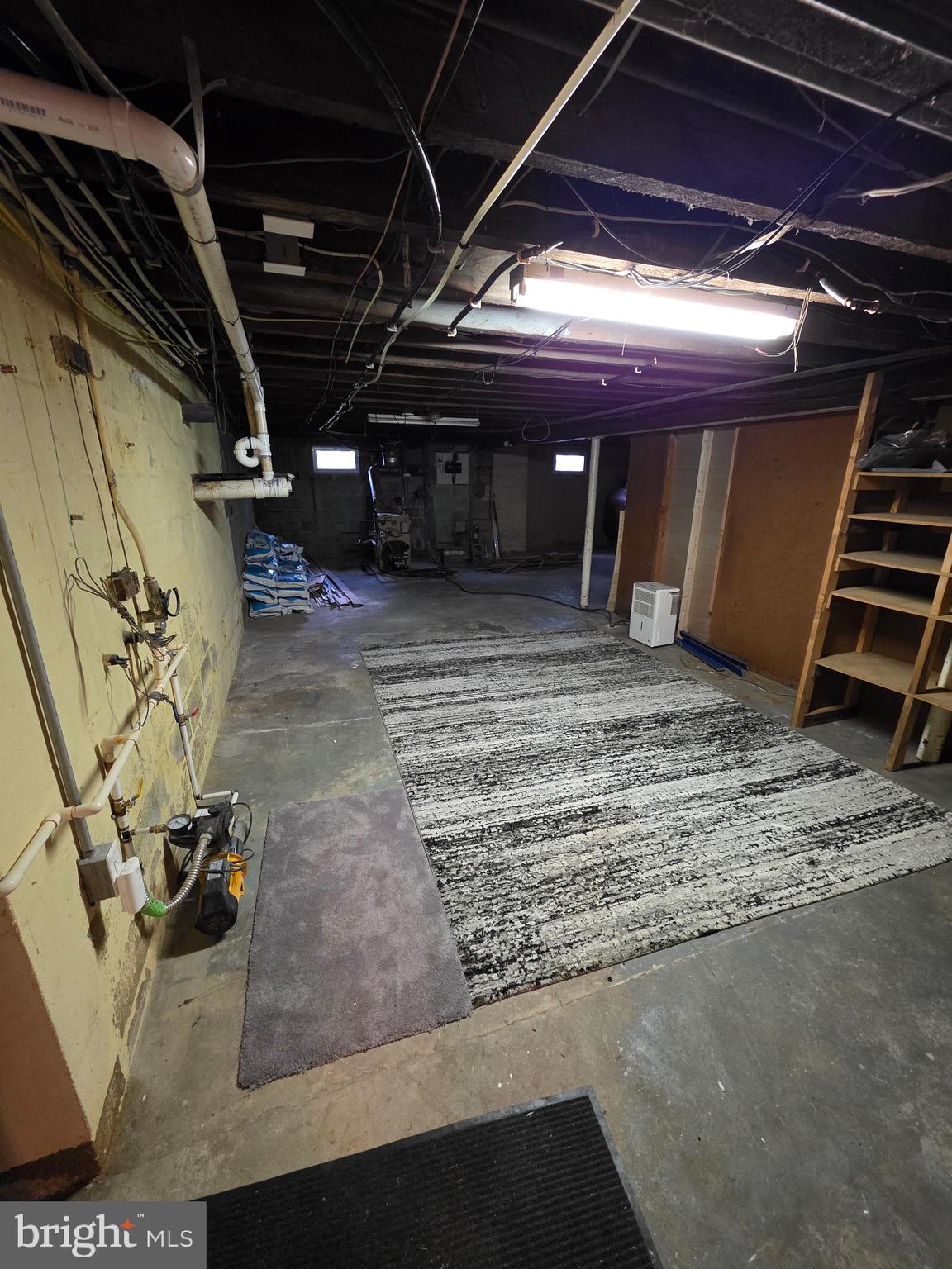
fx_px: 477
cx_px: 476
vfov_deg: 106.2
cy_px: 634
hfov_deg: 89.9
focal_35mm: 13
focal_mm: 2.2
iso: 640
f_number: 1.9
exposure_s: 1/60
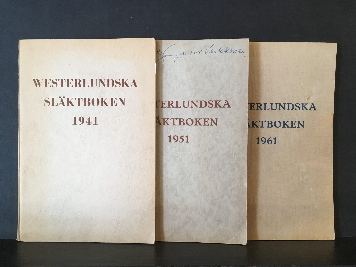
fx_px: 298
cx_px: 178
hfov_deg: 61.7
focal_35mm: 29
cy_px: 134
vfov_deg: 48.2
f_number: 2.2
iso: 80
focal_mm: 4.15
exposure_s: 1/33
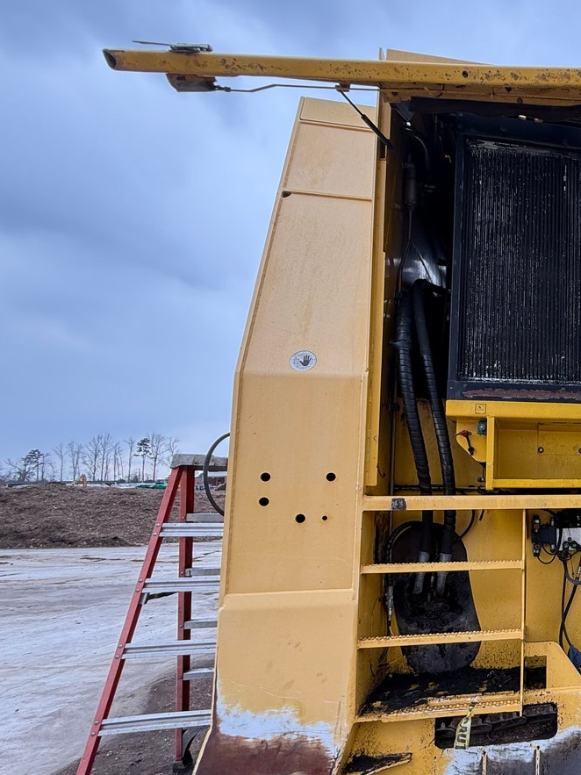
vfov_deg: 71.2
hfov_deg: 42.8
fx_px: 537
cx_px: 655
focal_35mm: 24
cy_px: 442
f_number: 2.2
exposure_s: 1/156
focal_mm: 2.22
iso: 50
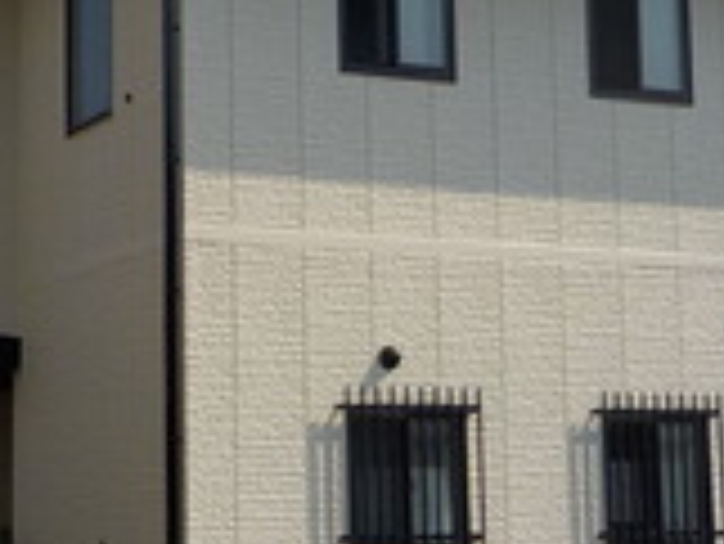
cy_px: 263
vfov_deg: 15.9
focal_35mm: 93
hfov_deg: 21.1
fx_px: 1947
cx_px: 315
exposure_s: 1/500
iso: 125
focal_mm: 4.1
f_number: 6.6
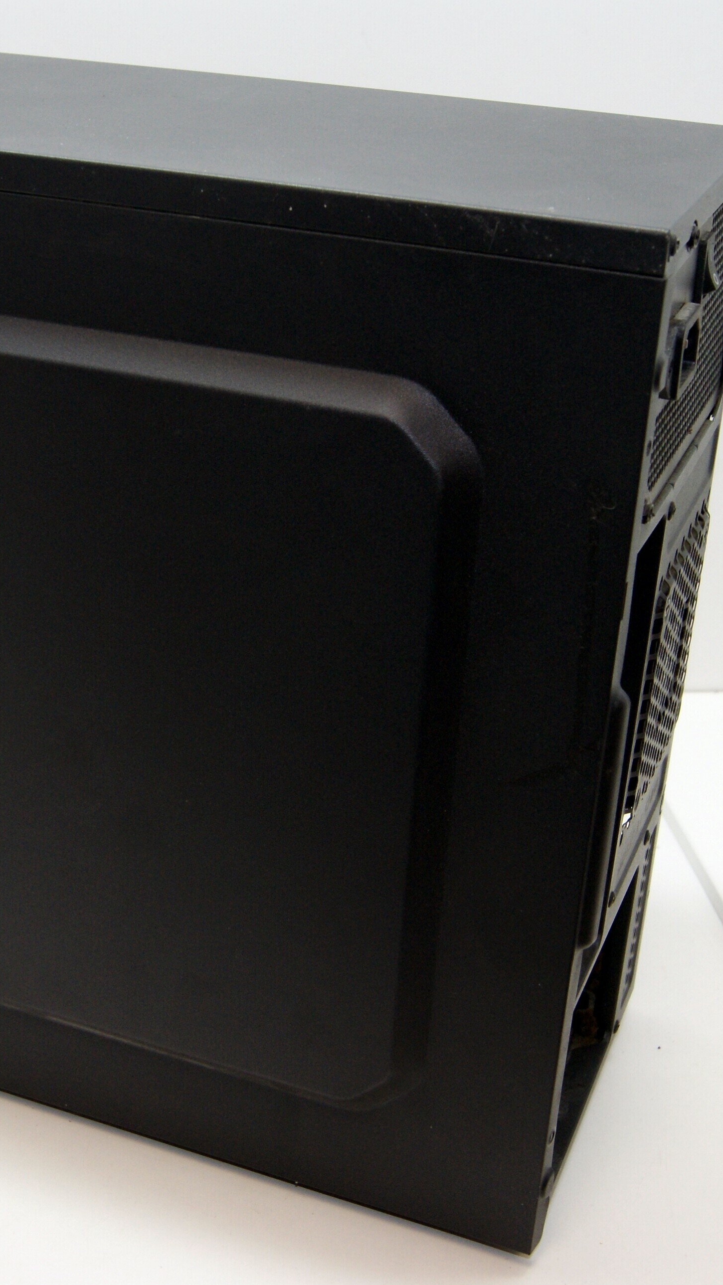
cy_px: 646
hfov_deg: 22.9
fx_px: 1772
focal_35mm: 52
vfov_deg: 39.9
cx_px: 214
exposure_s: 1/60
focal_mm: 22
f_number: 5.6
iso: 400
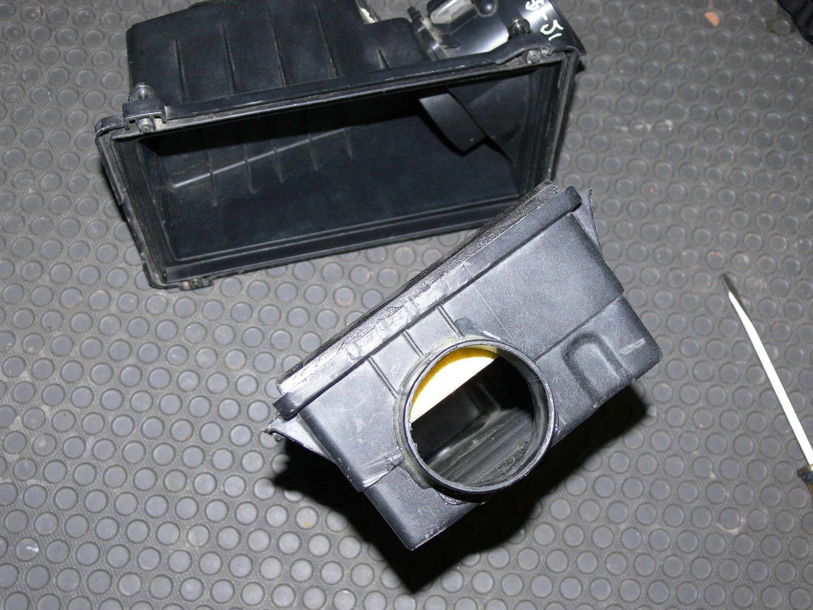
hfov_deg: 45.8
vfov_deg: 35.1
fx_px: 963
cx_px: 406
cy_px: 305
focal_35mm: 41
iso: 100
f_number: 2.8
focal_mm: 8.6
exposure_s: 1/30
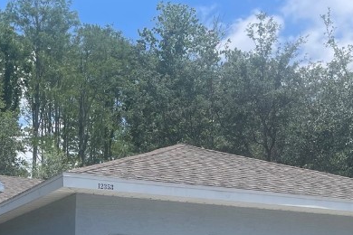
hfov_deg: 27.5
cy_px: 282
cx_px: 39
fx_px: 696
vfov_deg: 18.2
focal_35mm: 71
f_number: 1.6
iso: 32
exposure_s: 1/2451
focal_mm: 4.2
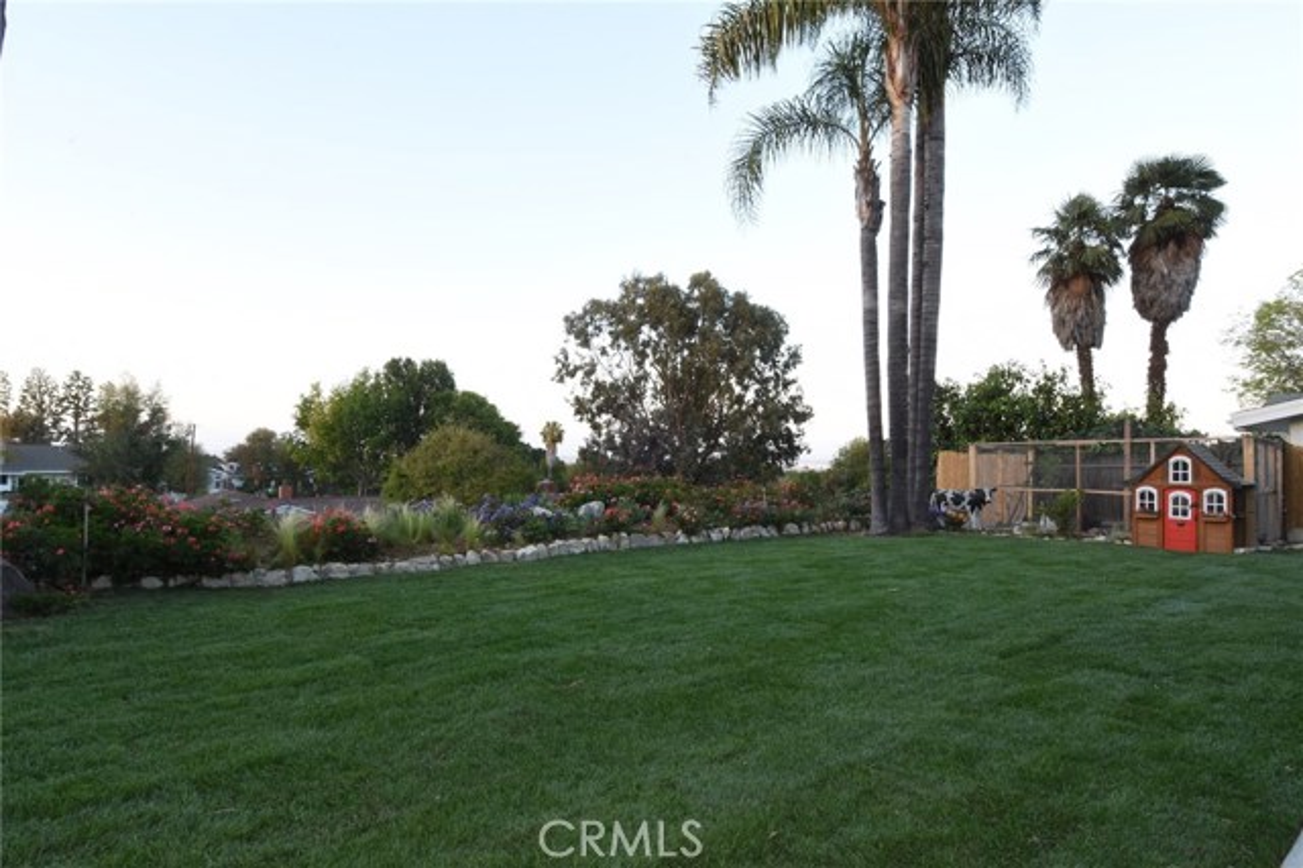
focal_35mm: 18
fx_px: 651
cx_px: 652
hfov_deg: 90.0
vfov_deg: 67.3
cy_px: 434
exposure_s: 1/10
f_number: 18
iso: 640
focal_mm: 12
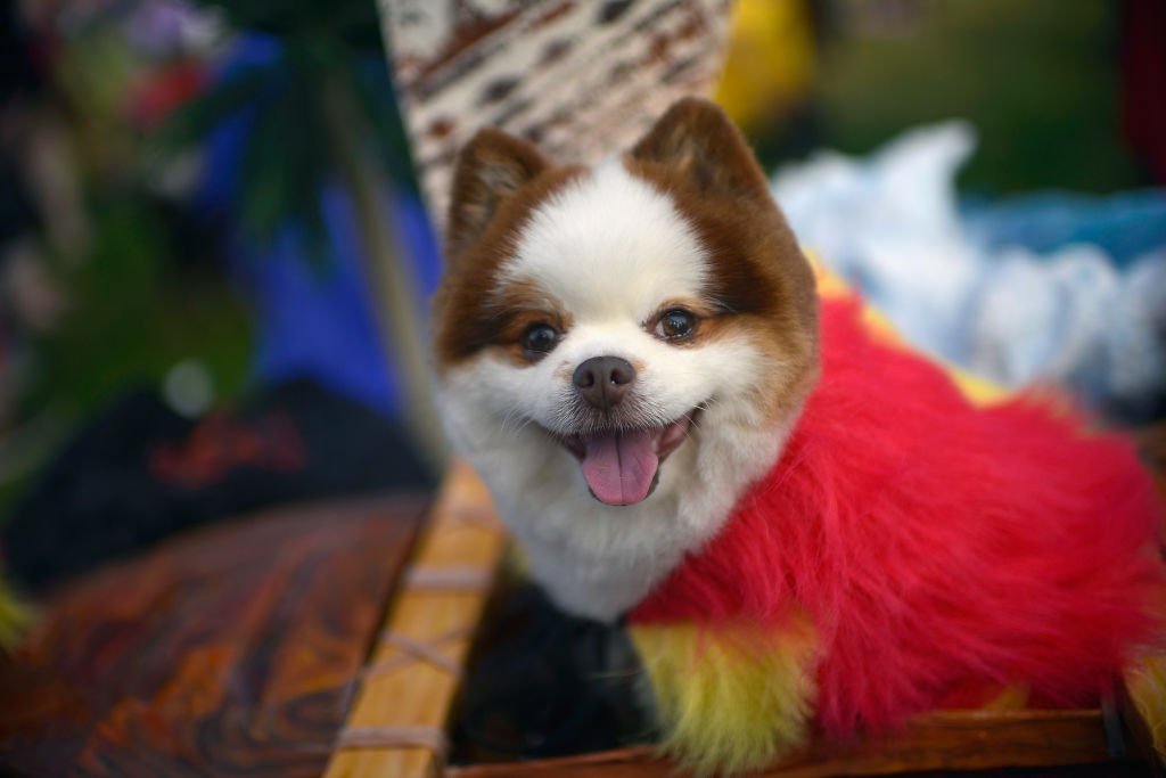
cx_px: 583
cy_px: 389
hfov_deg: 54.4
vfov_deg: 37.9
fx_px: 1134
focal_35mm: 35
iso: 100
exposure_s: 1/4000
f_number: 1.4
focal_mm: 35
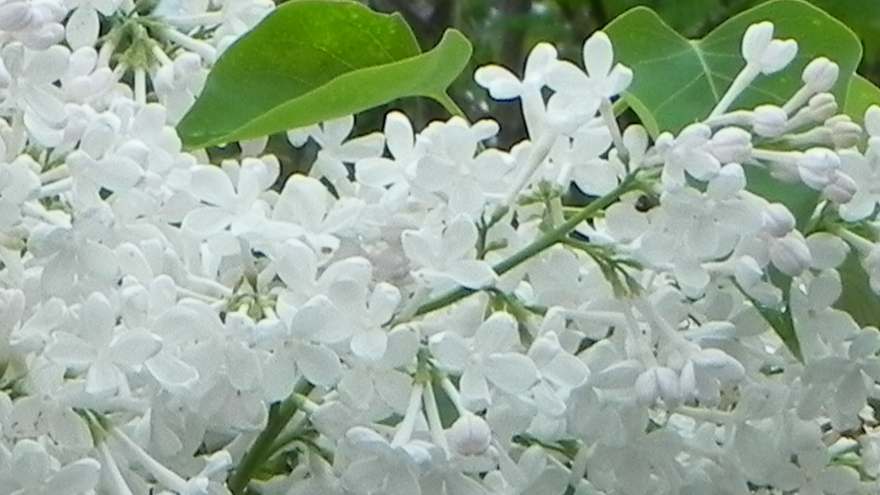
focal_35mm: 322
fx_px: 7514
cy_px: 424
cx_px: -695
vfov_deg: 3.8
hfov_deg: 6.6
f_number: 7.1
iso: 160
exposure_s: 1/315
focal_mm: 13.4
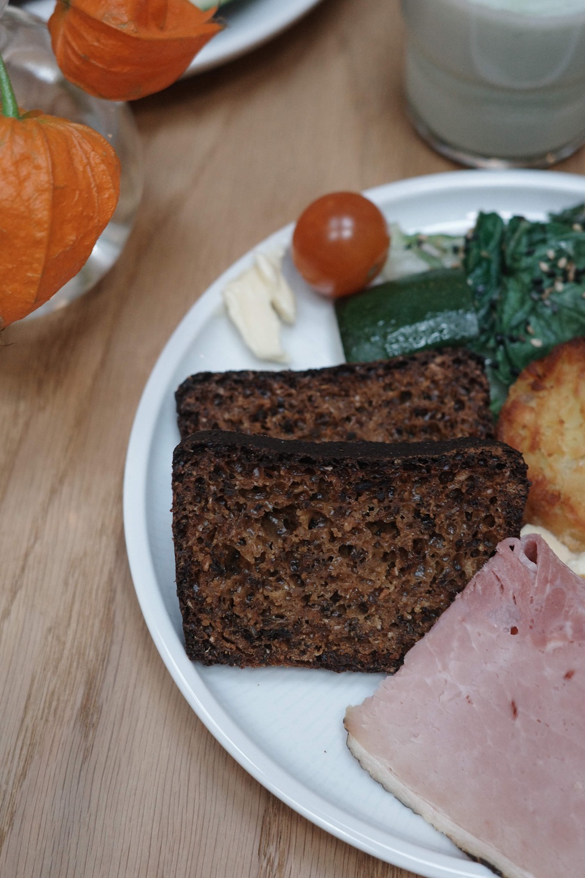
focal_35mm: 50
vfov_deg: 39.6
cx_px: 292
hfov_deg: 27.0
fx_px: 1219
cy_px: 439
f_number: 2.8
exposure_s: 1/60
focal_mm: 26
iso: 640
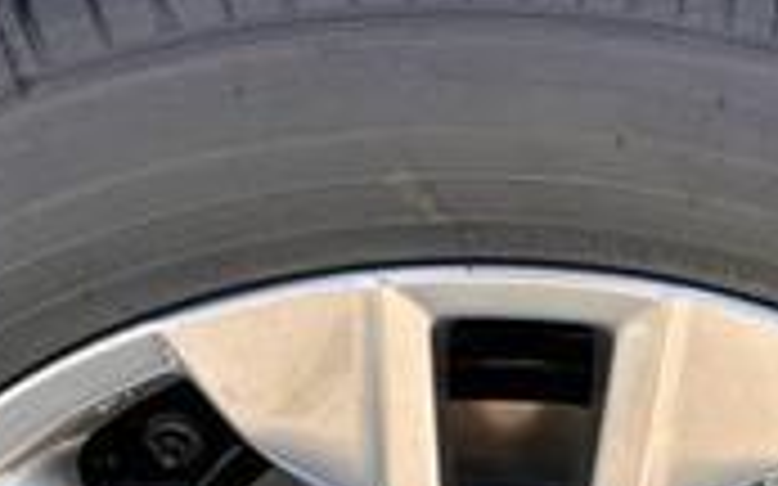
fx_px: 1569
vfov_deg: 17.0
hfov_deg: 27.6
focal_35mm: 74
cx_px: 562
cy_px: 540
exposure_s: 1/704
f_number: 1.78
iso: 80
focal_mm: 6.86
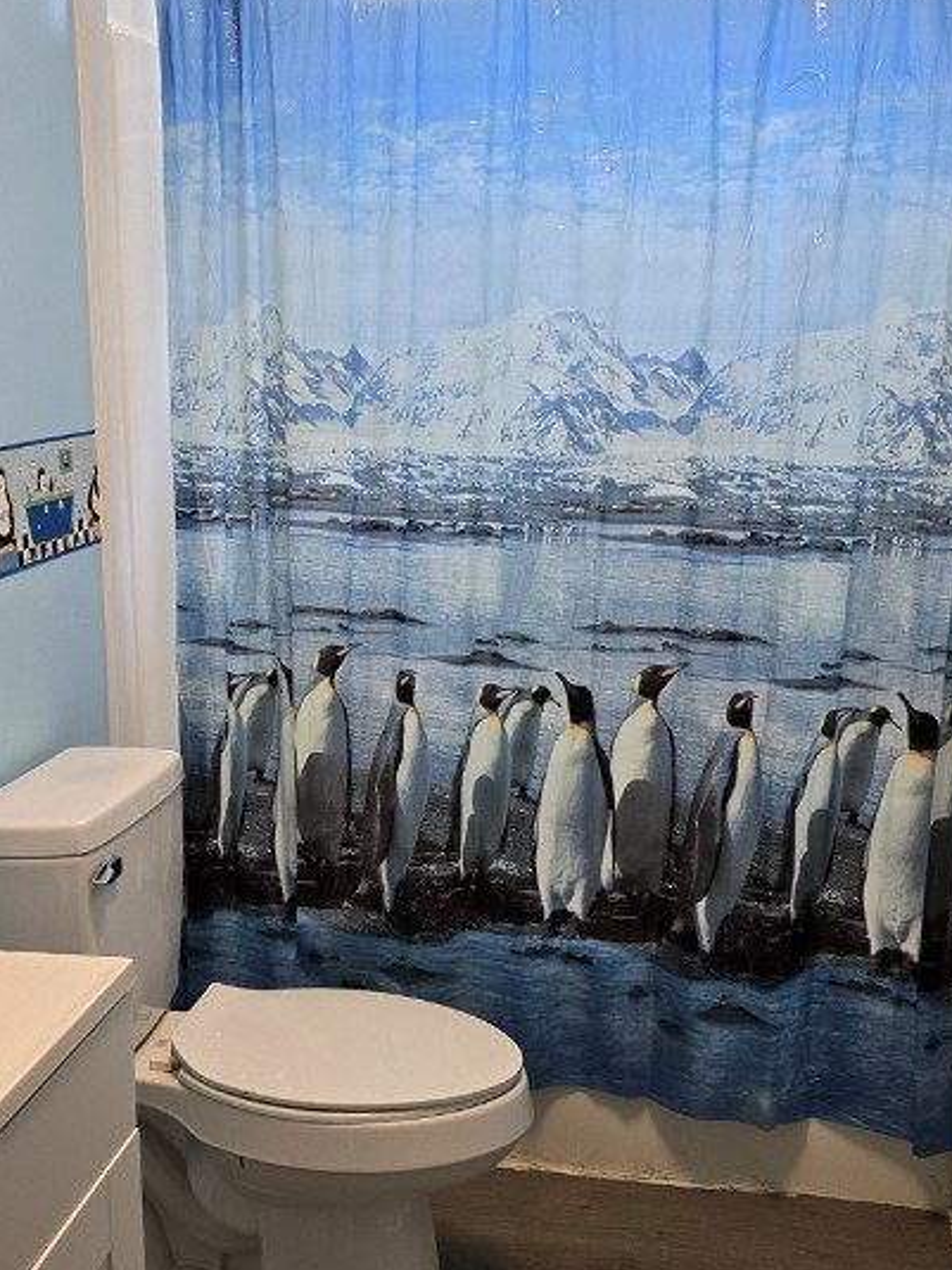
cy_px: 705
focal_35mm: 44
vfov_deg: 42.9
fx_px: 1614
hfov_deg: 32.5
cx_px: 299
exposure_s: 1/120
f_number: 1.7
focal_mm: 6.3
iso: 200
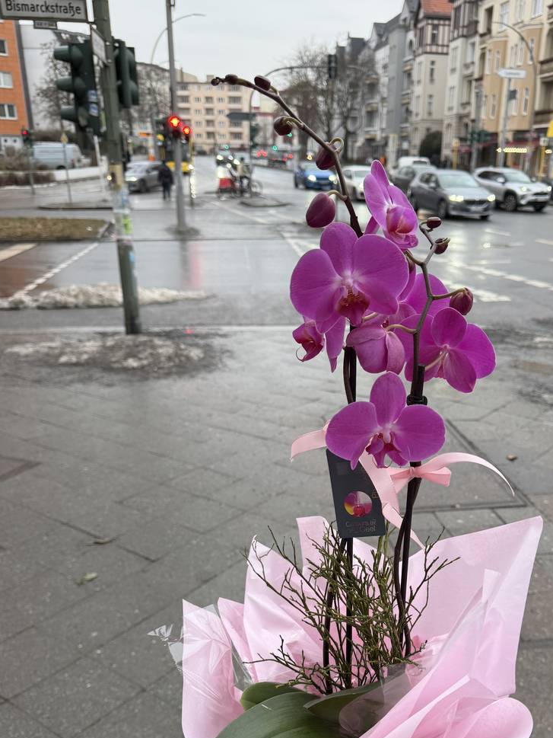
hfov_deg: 42.6
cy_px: 495
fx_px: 703
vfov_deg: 54.2
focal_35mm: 33
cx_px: 343
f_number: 1.78
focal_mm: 6.76
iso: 64
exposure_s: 1/121
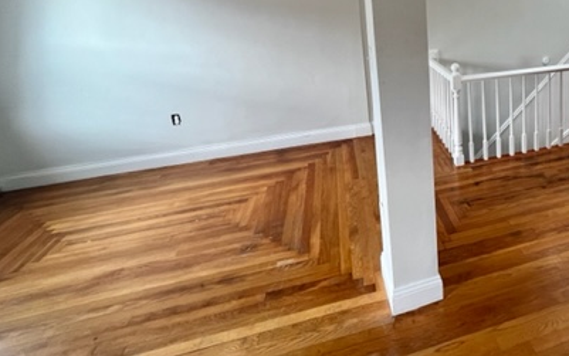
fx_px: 341
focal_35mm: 22
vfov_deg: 50.3
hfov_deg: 71.9
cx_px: 451
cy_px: 51
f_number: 1.8
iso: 100
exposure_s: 1/120
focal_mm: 1.57
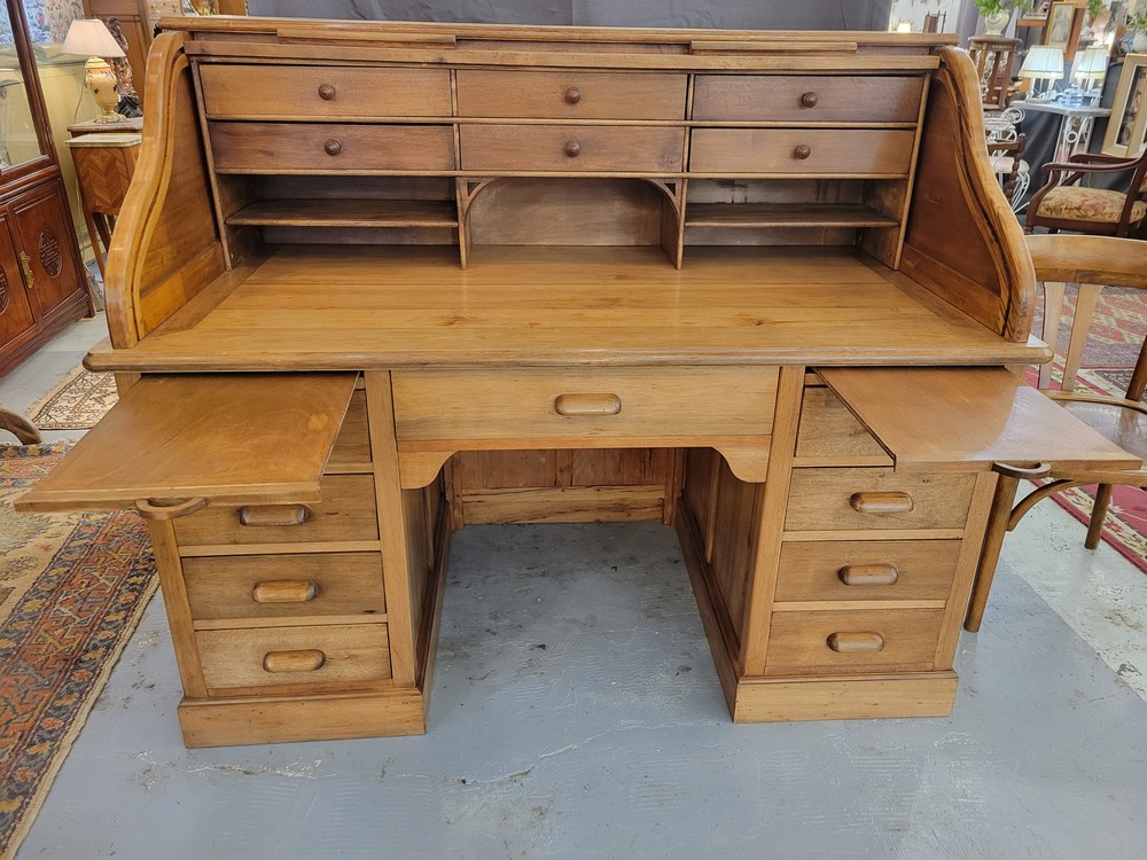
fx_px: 862
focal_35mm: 26
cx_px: 574
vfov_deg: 53.1
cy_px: 430
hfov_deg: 67.3
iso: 640
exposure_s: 1/33.3
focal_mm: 5.4
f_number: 1.8
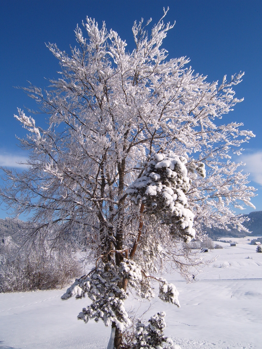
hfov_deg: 38.7
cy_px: 174
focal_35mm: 37
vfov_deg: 50.1
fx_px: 373
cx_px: 131
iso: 63
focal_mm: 6.2
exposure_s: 1/500
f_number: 6
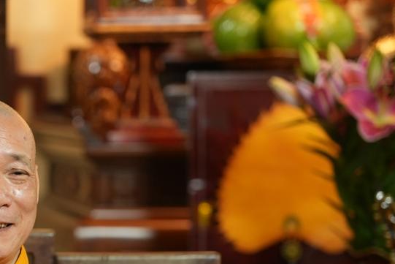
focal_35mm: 233
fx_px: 2557
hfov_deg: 8.8
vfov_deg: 5.9
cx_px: 18
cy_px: 293
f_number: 2.8
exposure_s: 1/100
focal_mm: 105
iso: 1600
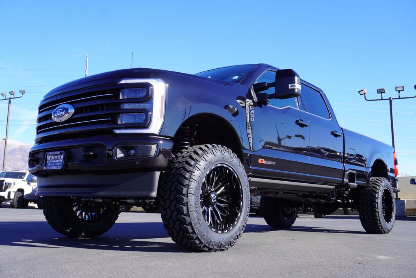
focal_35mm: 36
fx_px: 416
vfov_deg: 36.9
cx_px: 208
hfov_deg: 53.1
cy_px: 139
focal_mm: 24
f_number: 8
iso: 100
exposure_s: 1/100
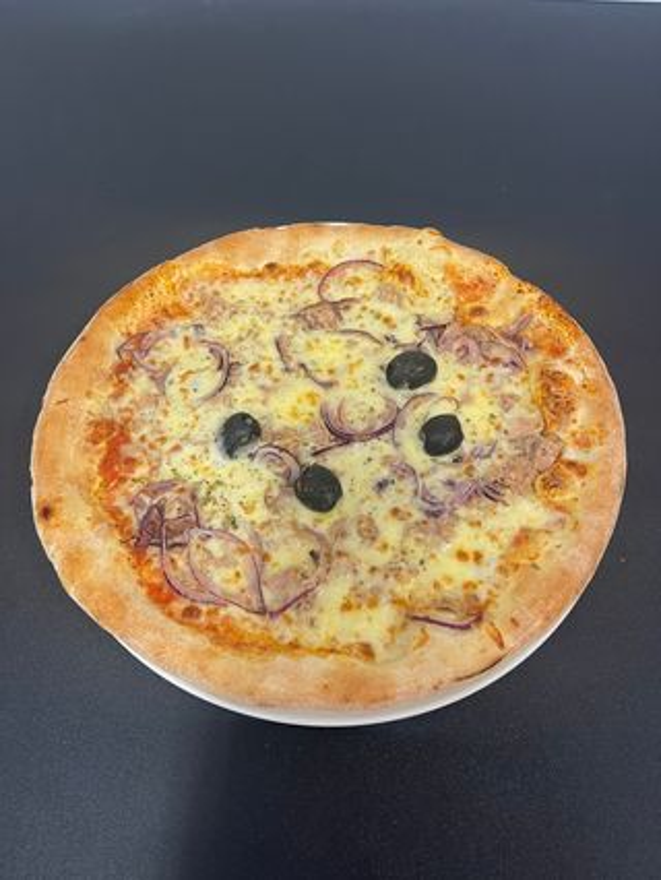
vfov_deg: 67.3
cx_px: 330
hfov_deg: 53.1
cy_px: 440
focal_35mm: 26
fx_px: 661
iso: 125
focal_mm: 5.1
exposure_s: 1/50
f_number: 1.6
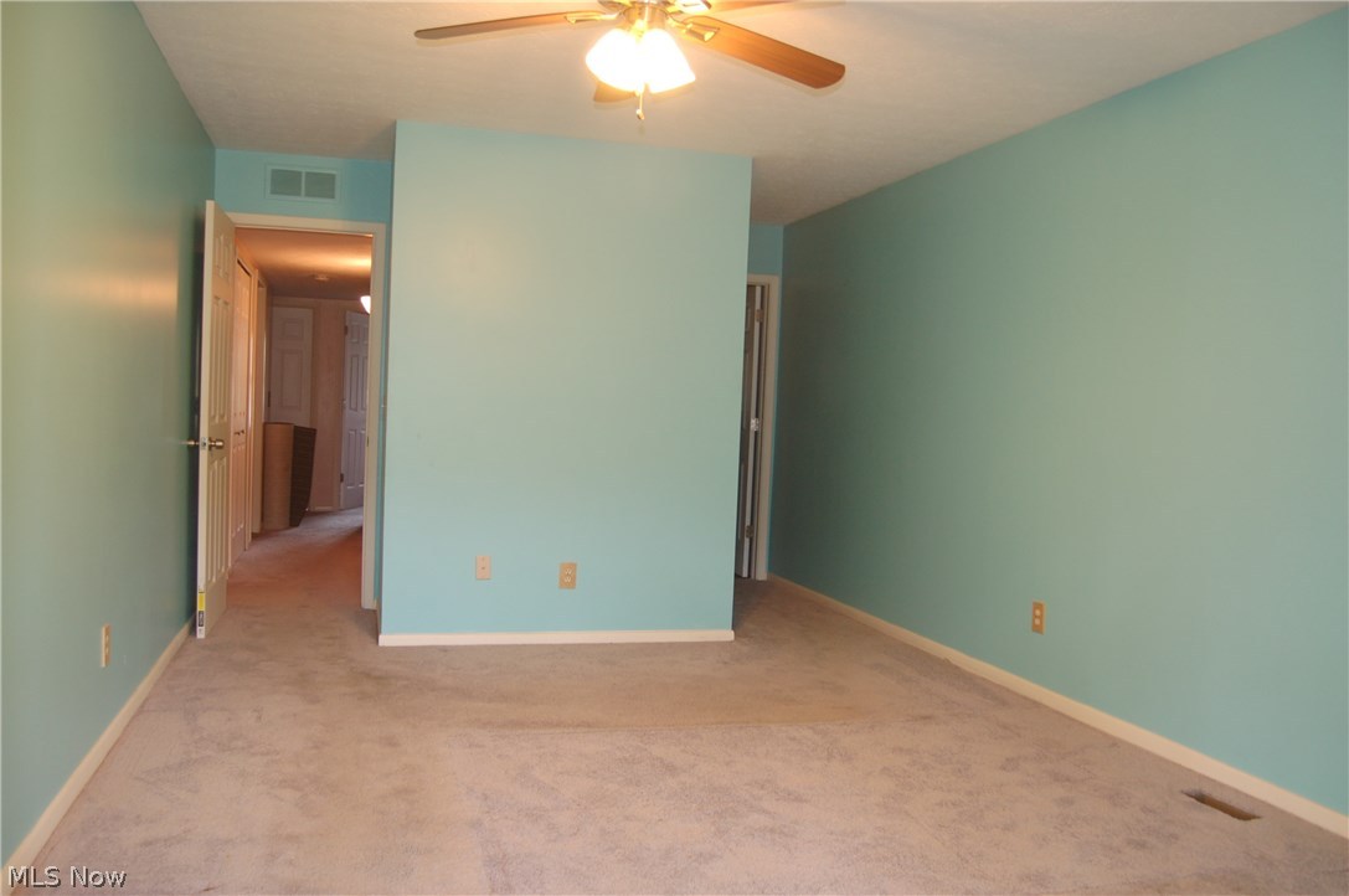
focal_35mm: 28
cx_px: 674
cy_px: 448
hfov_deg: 64.6
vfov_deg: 45.6
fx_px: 1067
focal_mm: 19
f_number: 3.5
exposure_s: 1/15
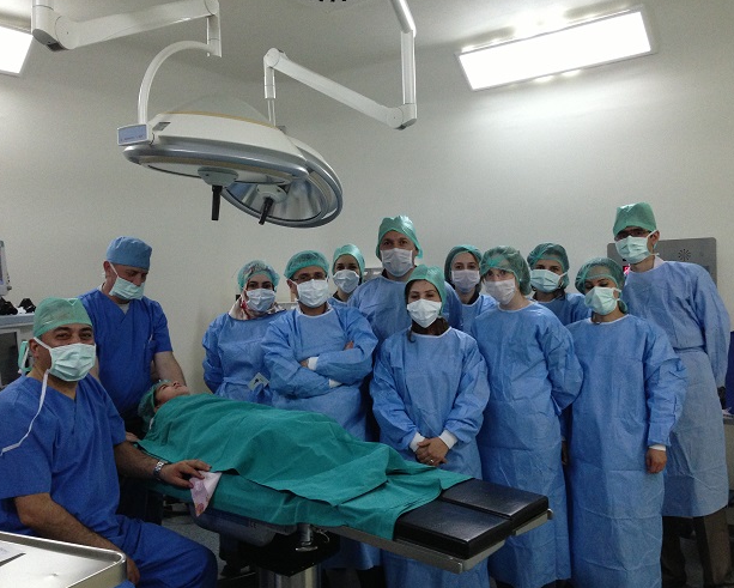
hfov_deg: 51.5
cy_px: 296
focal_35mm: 35
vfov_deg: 42.3
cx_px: 371
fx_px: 761
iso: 250
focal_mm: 4.13
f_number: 2.4
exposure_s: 1/20
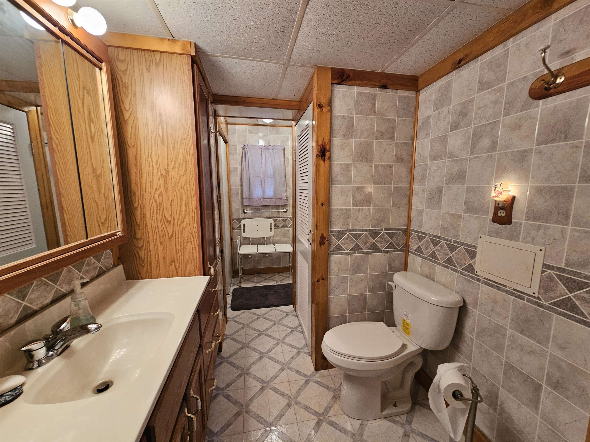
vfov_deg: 89.9
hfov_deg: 106.2
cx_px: 295
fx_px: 222
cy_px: 221
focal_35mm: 13
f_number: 2.2
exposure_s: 1/60
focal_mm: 2.2
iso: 320
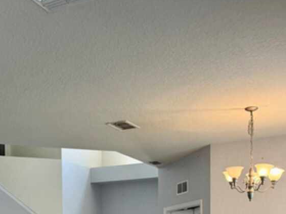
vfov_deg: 24.6
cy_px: 239
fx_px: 454
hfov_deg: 34.9
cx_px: 122
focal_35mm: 55
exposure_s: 1/120
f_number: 1.78
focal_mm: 6.76
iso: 100
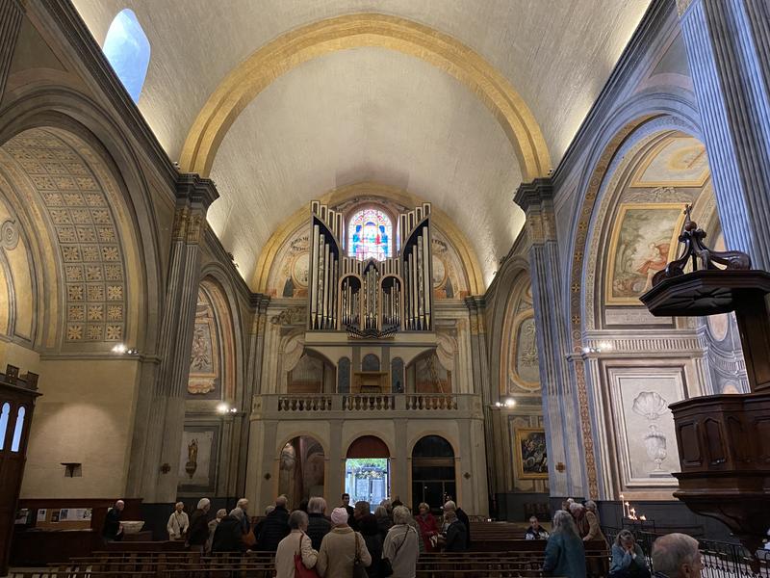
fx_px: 578
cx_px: 385
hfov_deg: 67.3
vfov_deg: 53.1
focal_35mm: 26
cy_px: 289
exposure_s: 1/33
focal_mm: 4.25
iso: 500
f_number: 1.8
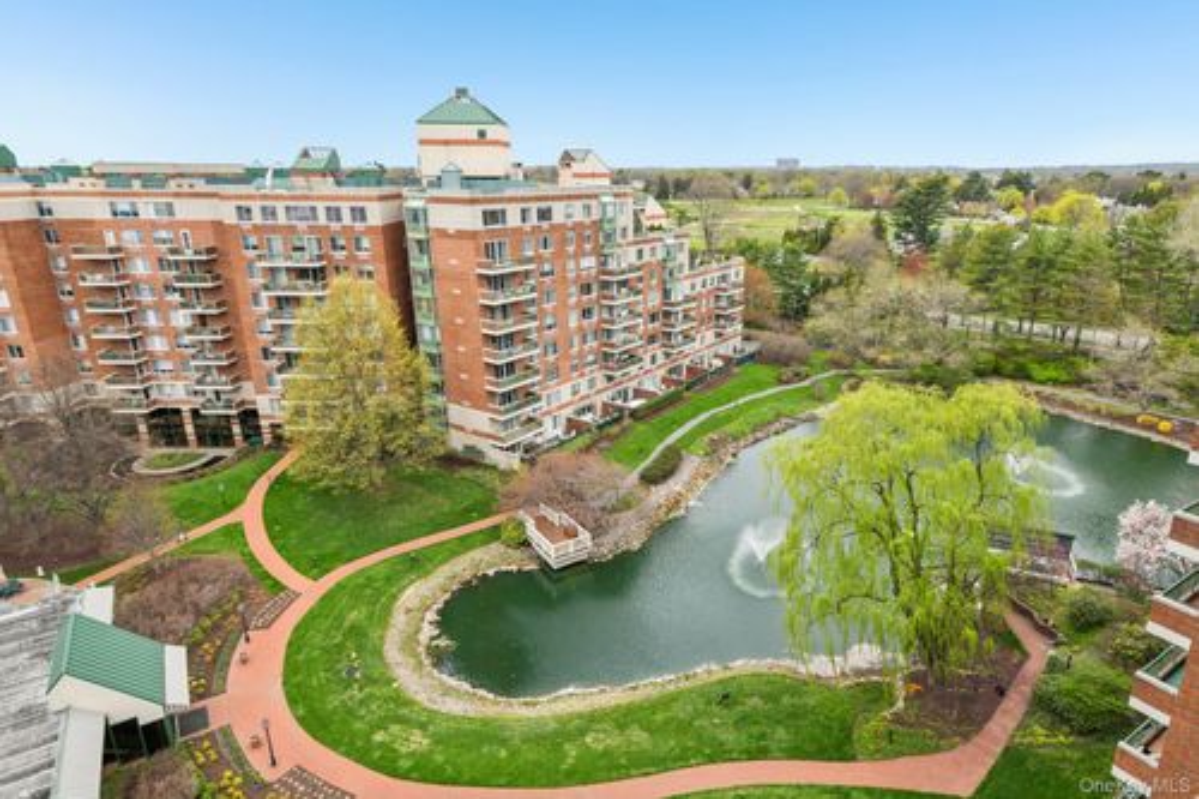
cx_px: 600
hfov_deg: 81.2
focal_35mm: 21
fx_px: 699
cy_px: 400
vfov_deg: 59.5
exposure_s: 1/320
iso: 320
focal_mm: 21
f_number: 8
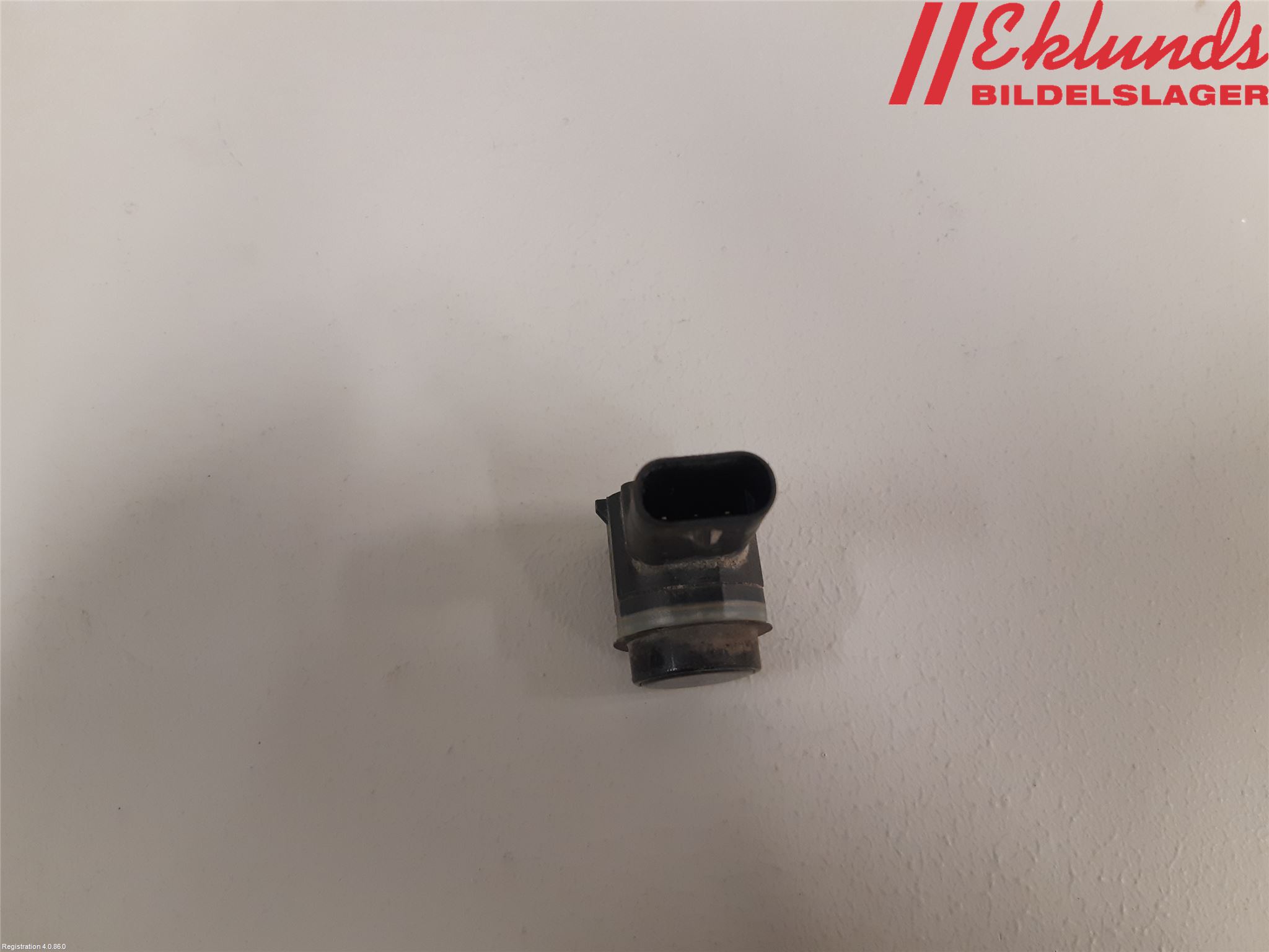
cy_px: 476
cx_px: 634
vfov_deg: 53.1
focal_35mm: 26
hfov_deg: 67.3
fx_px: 953
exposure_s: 1/50
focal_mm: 3.93
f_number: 1.7
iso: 200
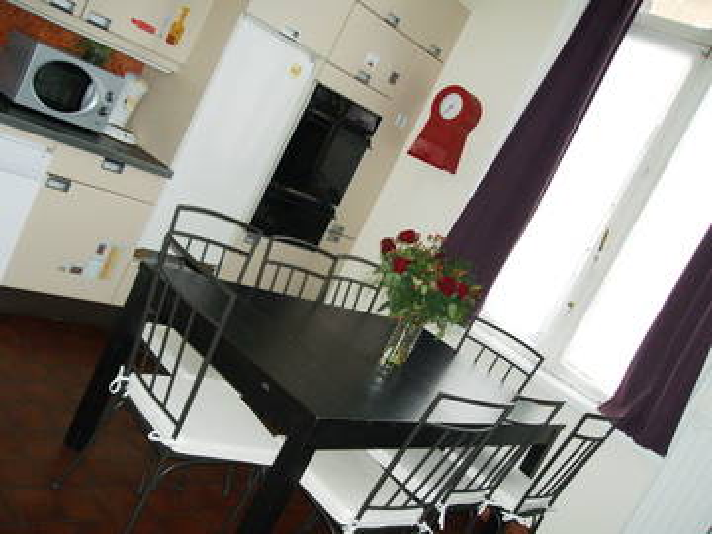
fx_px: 740
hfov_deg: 51.4
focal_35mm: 36
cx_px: 356
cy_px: 267
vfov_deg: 39.7
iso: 160
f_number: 2.7
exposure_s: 1/125
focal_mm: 6
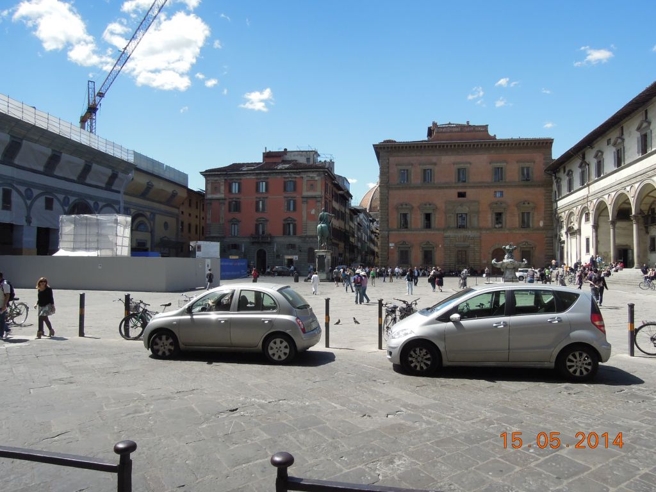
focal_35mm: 24
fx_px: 455
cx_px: 328
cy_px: 246
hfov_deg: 71.6
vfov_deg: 56.8
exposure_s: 1/1600
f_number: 3.2
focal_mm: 4.3
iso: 160
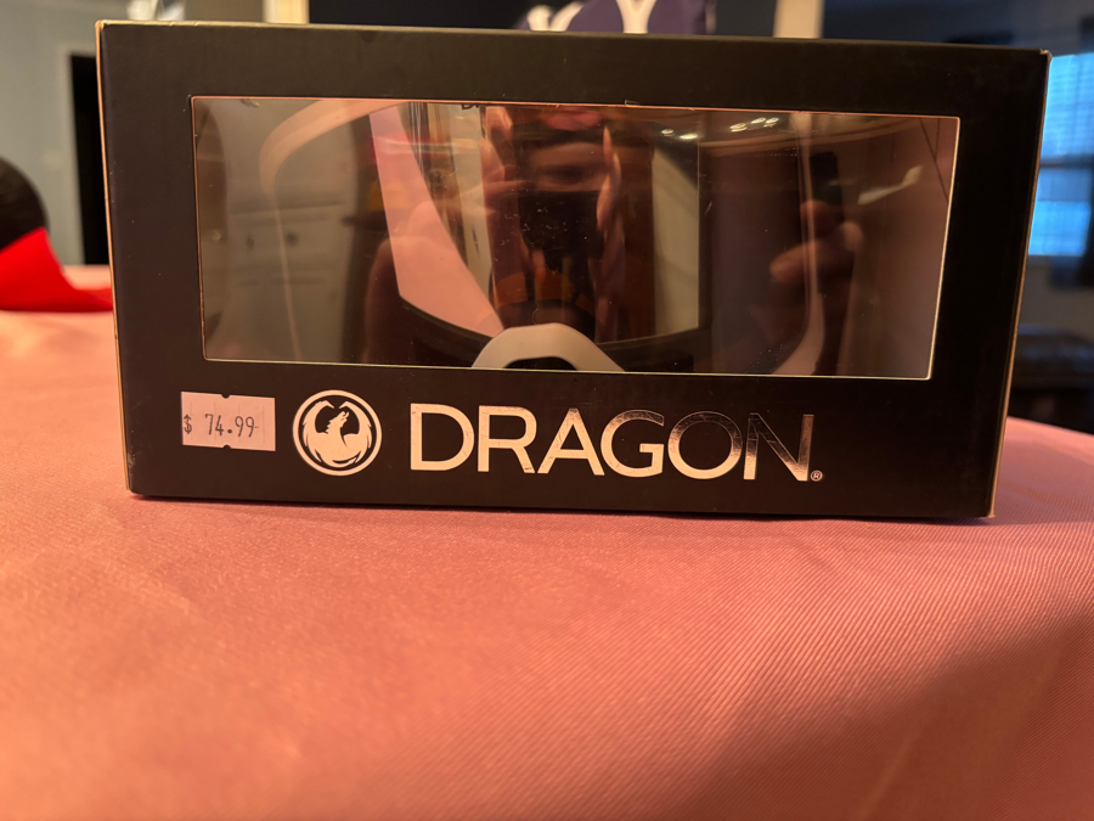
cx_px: 547
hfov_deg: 67.3
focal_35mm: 26
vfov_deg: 53.1
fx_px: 822
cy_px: 410
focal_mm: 5.96
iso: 400
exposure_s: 1/40
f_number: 1.6
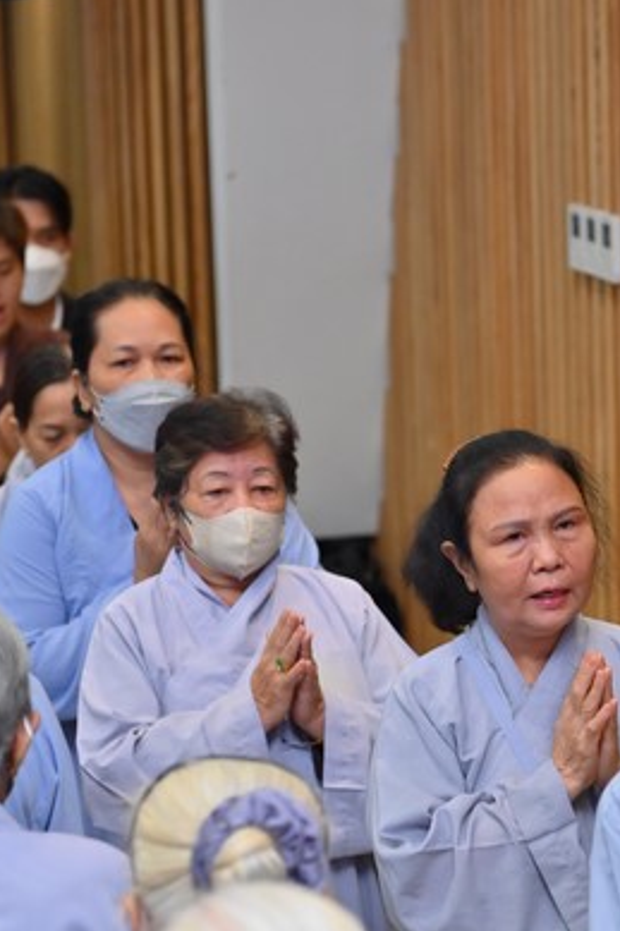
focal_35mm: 187
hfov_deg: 7.3
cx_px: 458
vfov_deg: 11.0
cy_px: 694
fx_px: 4835
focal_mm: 112
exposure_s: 1/100
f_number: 4.5
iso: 1250
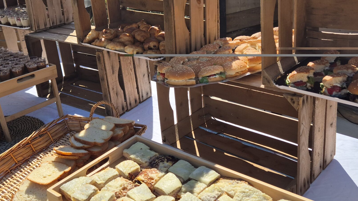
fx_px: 380
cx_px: 163
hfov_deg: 50.4
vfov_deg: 29.5
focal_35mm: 40
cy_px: 67
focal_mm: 5.4
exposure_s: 1/1876
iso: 25
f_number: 1.8
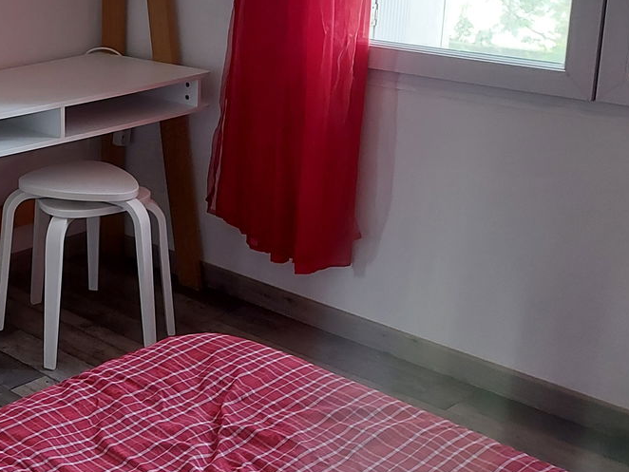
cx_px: -73
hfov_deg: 29.7
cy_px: 88
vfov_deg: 24.8
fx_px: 1054
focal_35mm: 58
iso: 400
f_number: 1.8
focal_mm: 5.23
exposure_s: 1/25
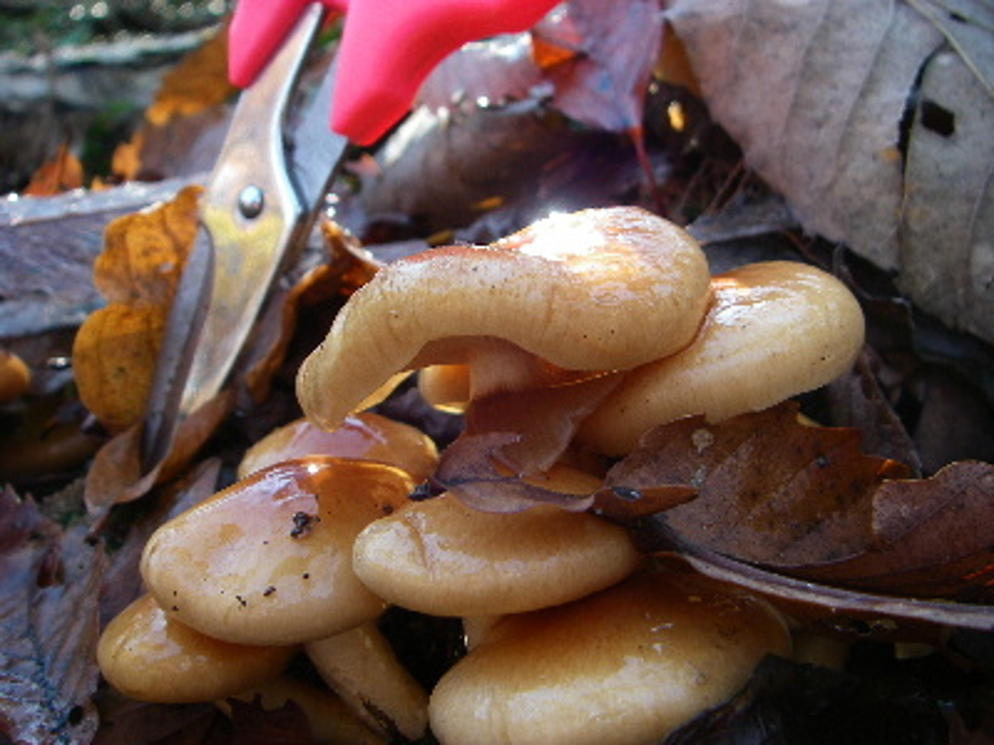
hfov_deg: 49.0
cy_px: 372
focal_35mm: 38
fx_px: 1091
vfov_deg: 37.7
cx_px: 497
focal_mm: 6.3
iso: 80
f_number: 3.3
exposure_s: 1/50
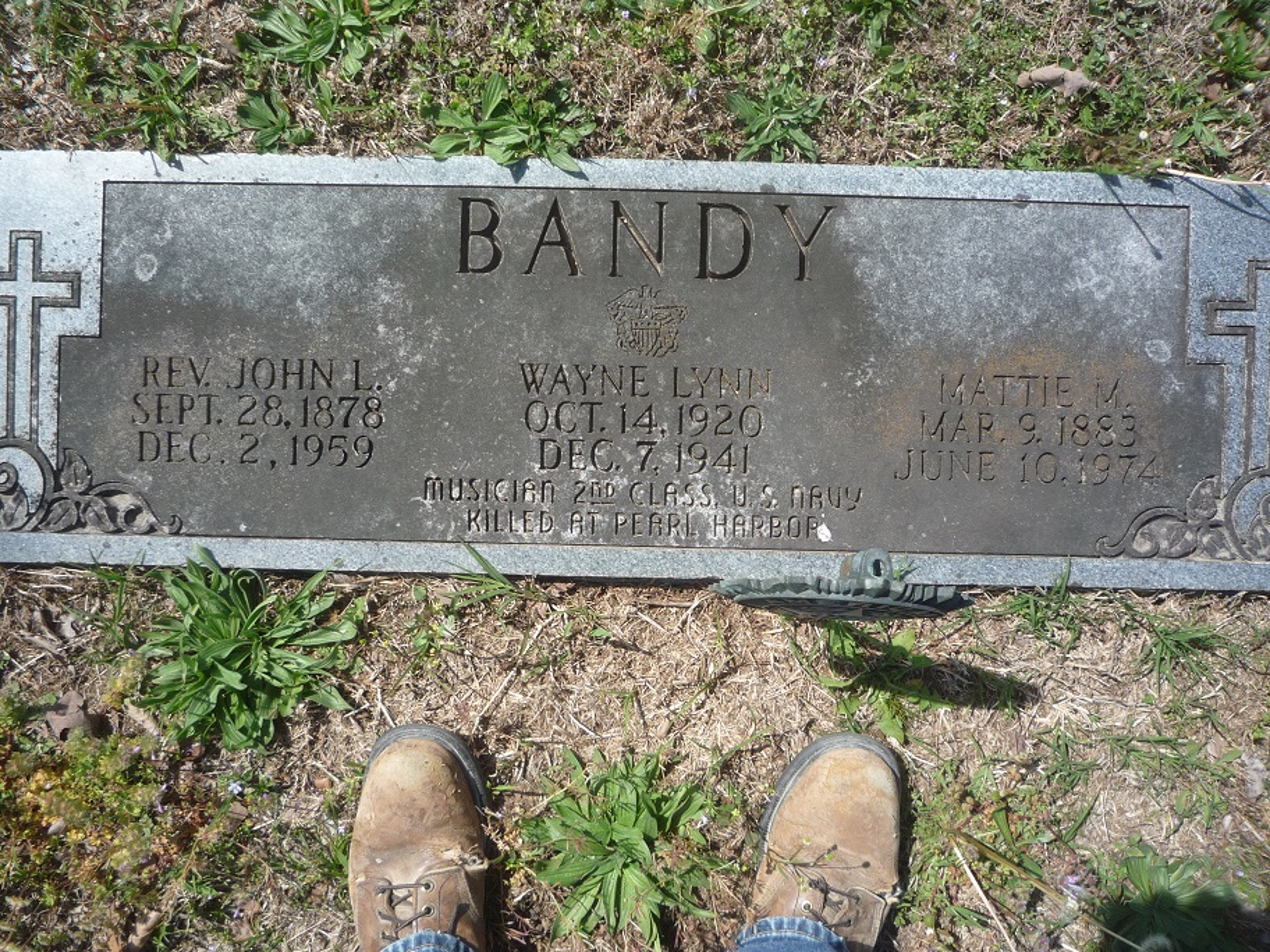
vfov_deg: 46.8
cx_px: 635
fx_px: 1101
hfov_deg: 60.0
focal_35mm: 30
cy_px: 476
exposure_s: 1/400
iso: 100
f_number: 4
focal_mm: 5.2
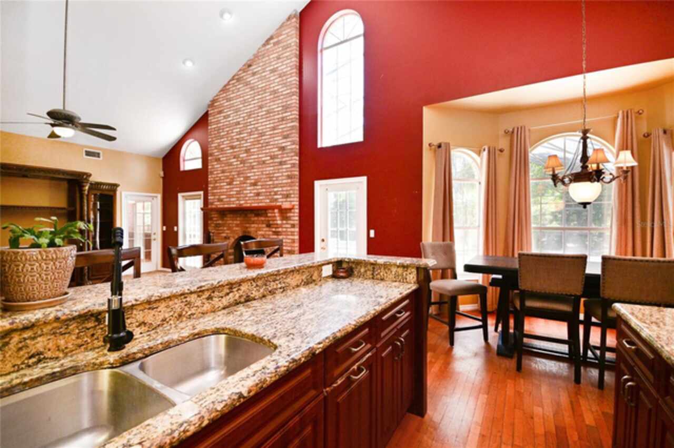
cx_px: 337
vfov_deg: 77.3
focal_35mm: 15
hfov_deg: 100.4
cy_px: 224
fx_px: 281
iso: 400
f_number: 5.6
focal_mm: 10
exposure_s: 1/60
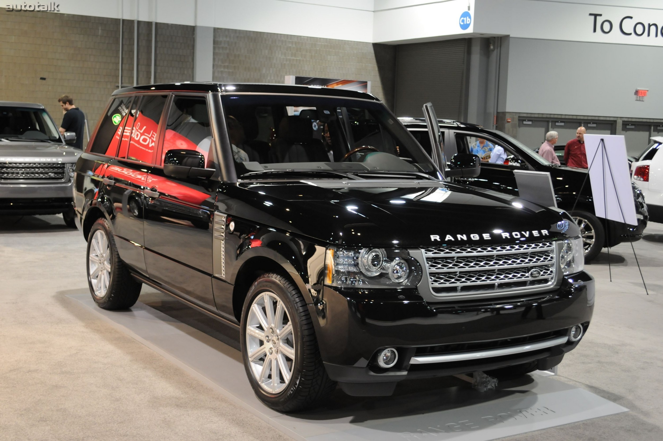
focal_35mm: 48
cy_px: 220
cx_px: 332
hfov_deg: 41.2
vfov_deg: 28.0
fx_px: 883
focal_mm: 32
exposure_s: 1/20
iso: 800
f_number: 4.8
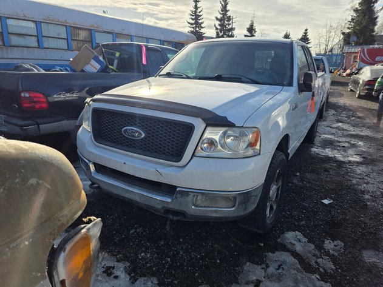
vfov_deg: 58.9
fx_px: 254
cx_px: 192
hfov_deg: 73.9
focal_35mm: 23
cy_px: 144
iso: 80
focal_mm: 6.3
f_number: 1.7
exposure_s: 1/7944
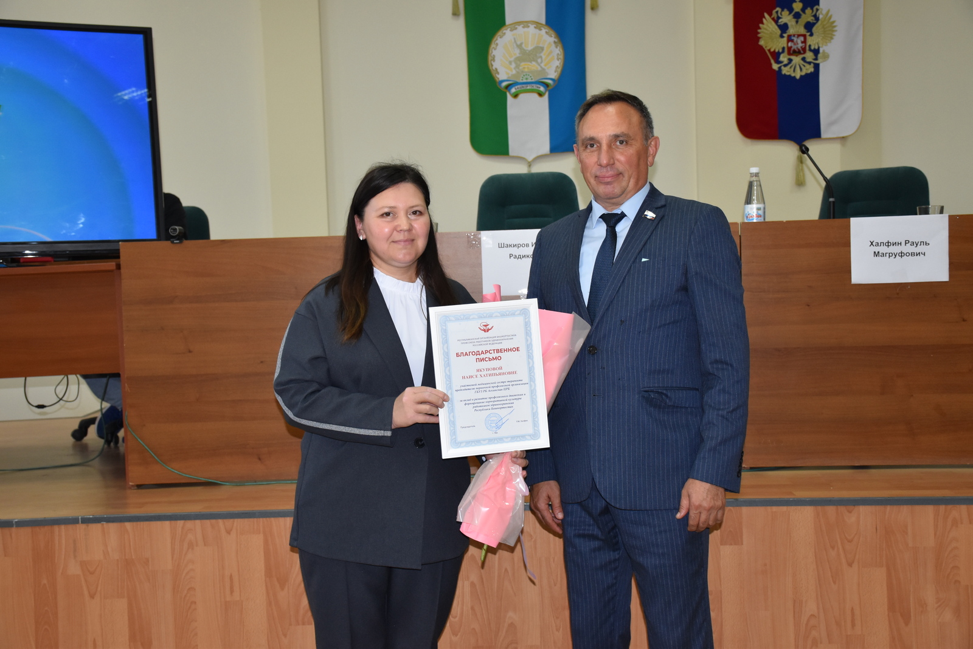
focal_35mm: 45
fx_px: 1217
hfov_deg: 43.6
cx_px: 486
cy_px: 324
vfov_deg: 29.9
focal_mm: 30
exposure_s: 1/80
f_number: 4.5
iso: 800
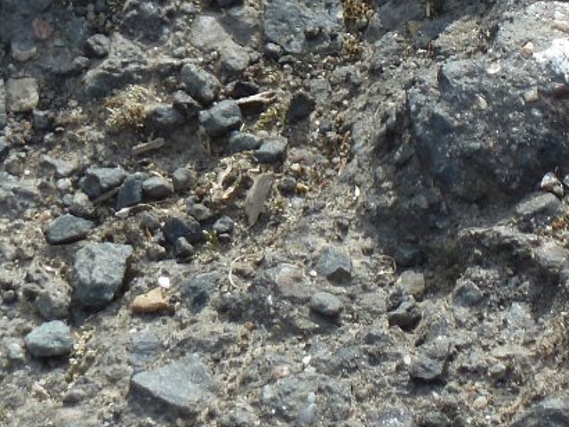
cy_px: -93
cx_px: 558
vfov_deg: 1.7
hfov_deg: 2.3
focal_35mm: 861
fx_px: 14161
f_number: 4.9
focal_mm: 49.2
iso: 80
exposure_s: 1/200
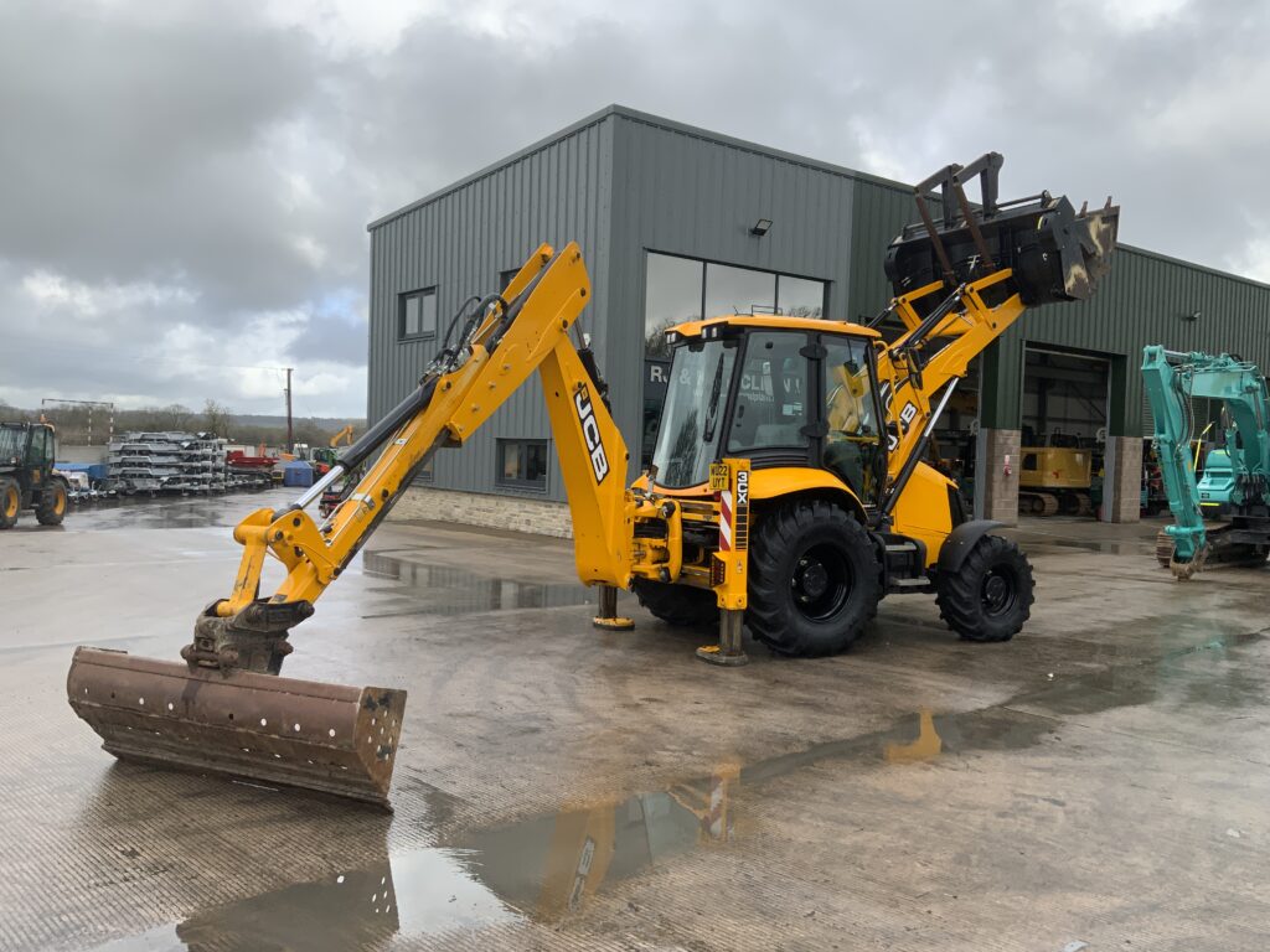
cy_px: 476
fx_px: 1064
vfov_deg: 48.2
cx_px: 635
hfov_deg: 61.7
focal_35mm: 29
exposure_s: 1/842
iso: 16
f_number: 1.8
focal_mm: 3
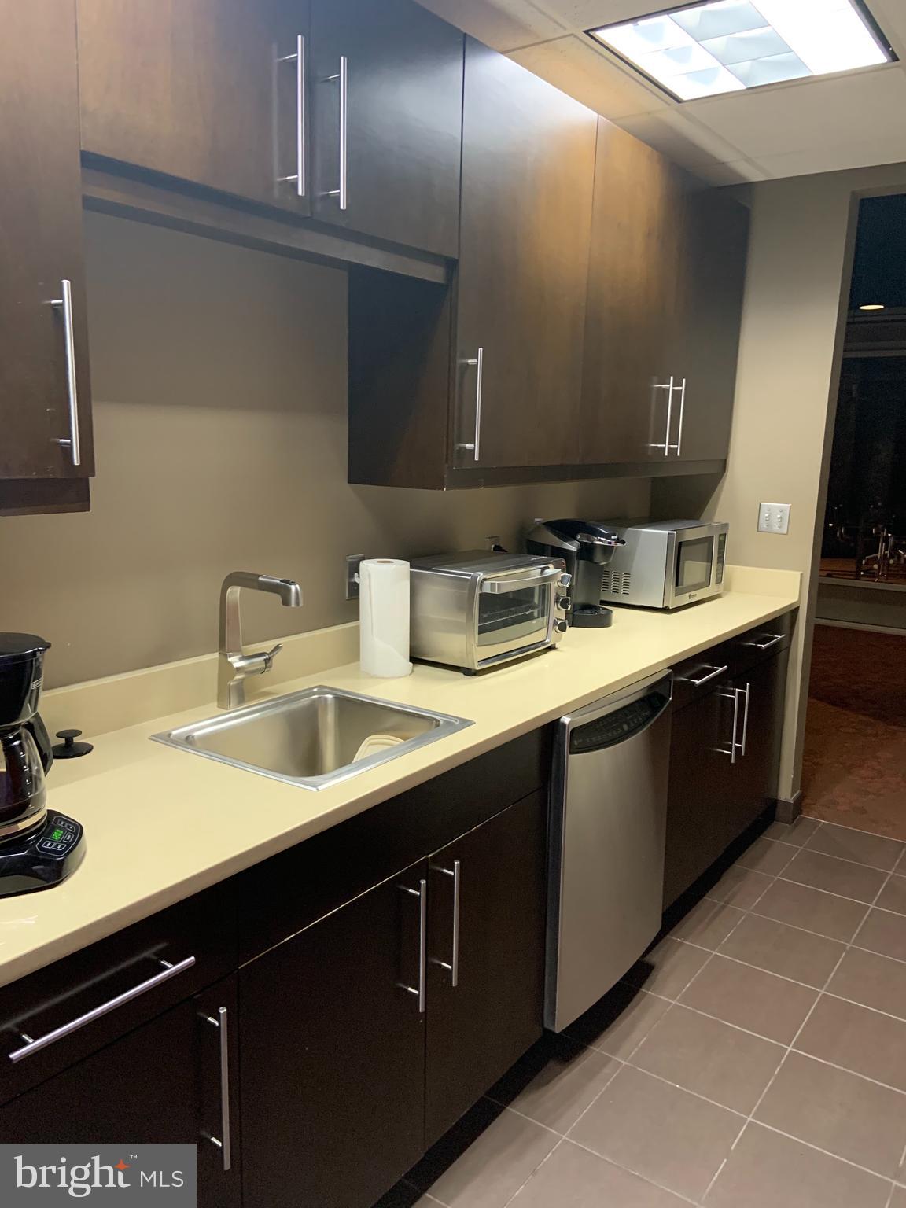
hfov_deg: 53.1
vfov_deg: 67.3
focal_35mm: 26
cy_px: 604
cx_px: 453
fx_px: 907
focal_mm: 4.25
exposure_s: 1/40
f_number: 1.8
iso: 400
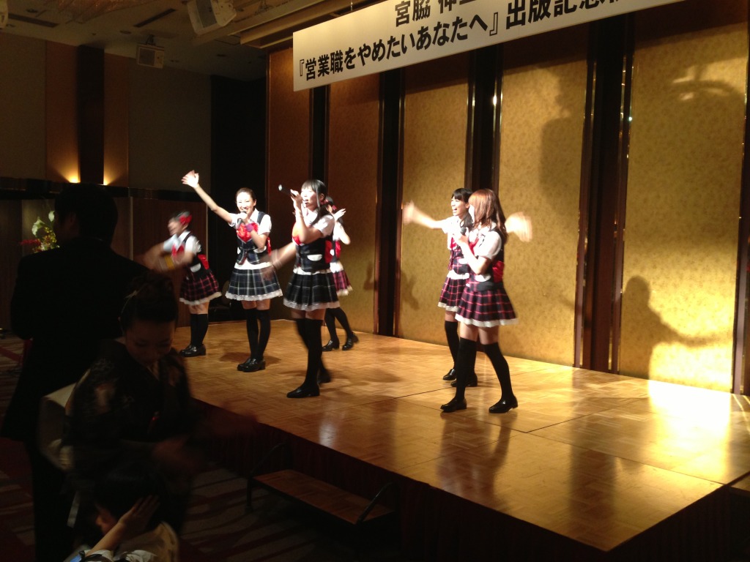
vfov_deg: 42.9
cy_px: 281
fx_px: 715
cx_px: 375
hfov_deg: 55.4
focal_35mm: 33
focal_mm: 4.13
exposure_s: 1/20
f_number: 2.4
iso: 160
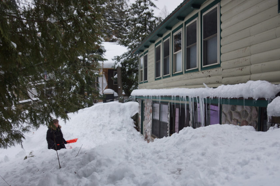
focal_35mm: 32
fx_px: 249
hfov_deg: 58.7
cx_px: 146
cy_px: 102
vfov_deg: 41.0
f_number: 4
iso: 100
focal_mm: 18
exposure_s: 1/60
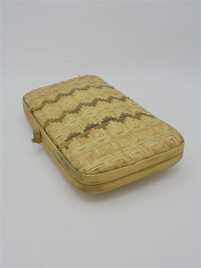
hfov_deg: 41.8
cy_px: 134
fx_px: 263
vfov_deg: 54.0
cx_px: 100
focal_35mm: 34
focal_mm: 6.1
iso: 100
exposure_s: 1/50
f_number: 4
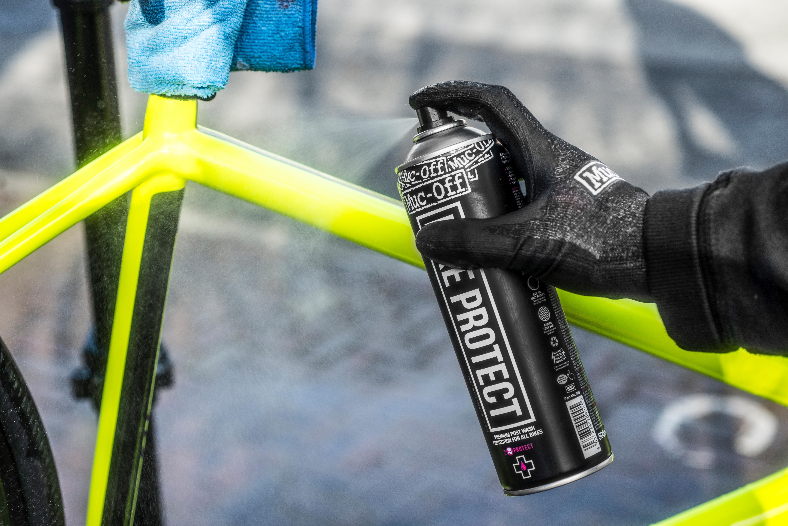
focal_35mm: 60
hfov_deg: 33.4
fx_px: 1314
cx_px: 394
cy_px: 263
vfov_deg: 22.6
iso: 100
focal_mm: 60
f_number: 5.6
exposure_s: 1/320
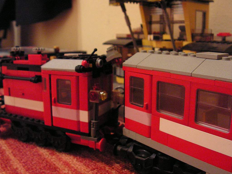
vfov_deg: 39.7
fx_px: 241
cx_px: 116
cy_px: 87
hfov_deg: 51.4
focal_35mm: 36
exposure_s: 1/5
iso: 400
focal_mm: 6
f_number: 3.2
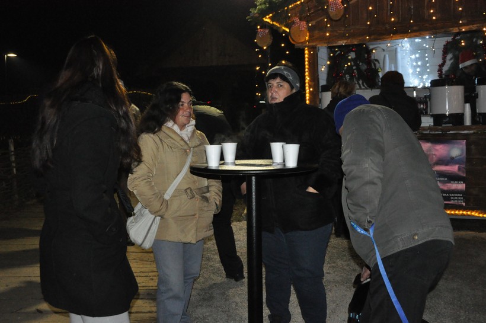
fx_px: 526
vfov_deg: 34.1
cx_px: 243
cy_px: 162
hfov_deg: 49.6
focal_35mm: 39
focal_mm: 26
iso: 3200
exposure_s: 1/200
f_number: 5
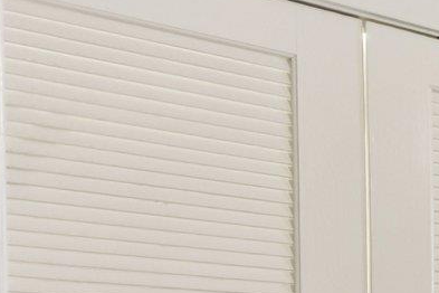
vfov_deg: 17.2
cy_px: 409
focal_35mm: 73
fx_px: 890
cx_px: 1057
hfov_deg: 15.1
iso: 400
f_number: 8
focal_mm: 14
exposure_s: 1/5
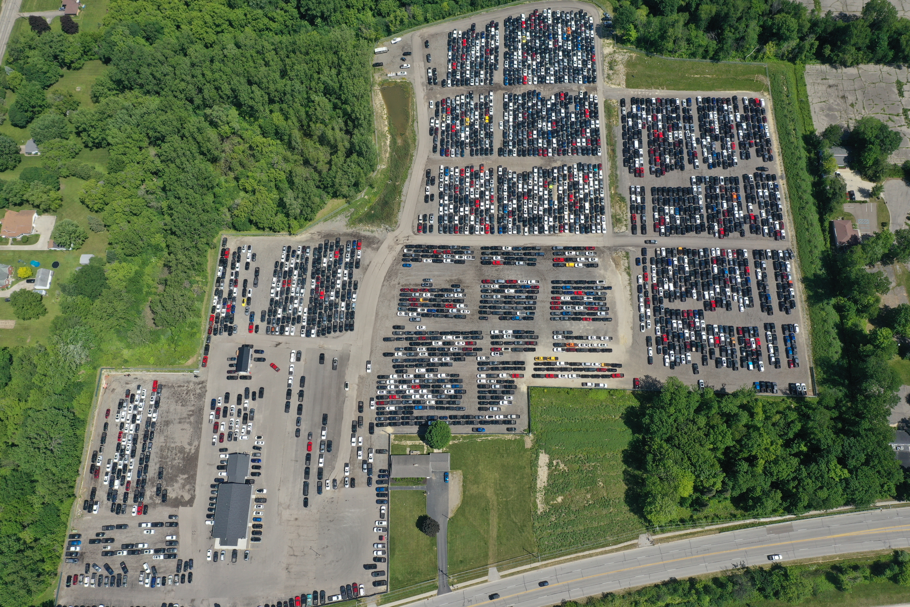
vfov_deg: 46.4
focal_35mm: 28
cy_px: 304
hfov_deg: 65.5
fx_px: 708
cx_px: 455
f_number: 5.6
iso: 100
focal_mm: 10.26
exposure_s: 1/500
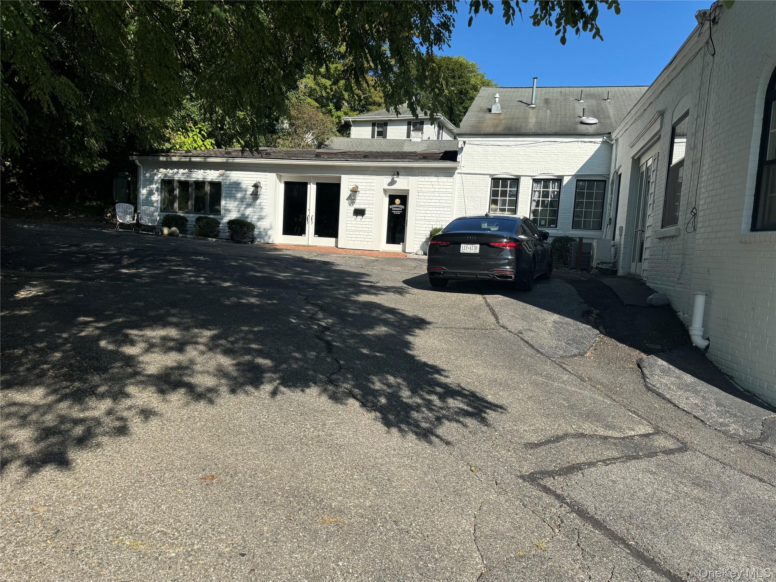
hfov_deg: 71.6
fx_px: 538
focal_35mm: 24
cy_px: 291
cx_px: 388
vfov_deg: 56.8
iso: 80
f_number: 1.78
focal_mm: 6.76
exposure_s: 1/3096
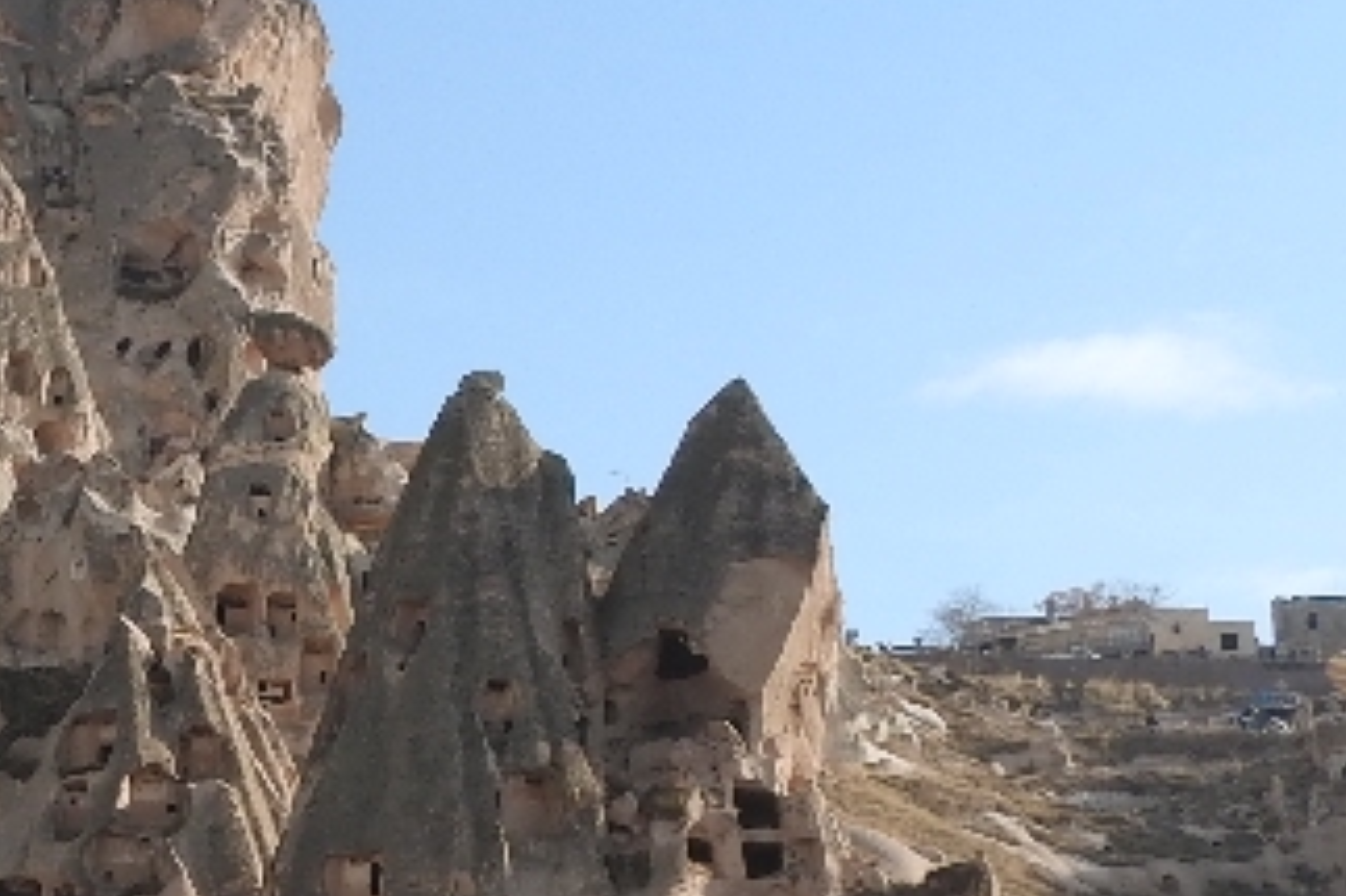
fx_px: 4335
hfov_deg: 16.7
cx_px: -371
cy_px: 721
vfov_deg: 11.8
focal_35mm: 116
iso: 100
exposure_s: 1/1000
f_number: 3.5
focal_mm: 5.4
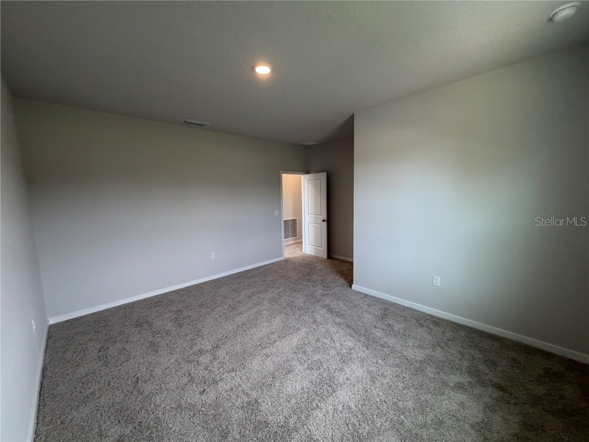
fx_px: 238
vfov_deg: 85.7
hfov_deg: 102.1
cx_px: 294
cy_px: 221
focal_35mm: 14
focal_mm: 2.22
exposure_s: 1/120
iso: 250
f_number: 2.2
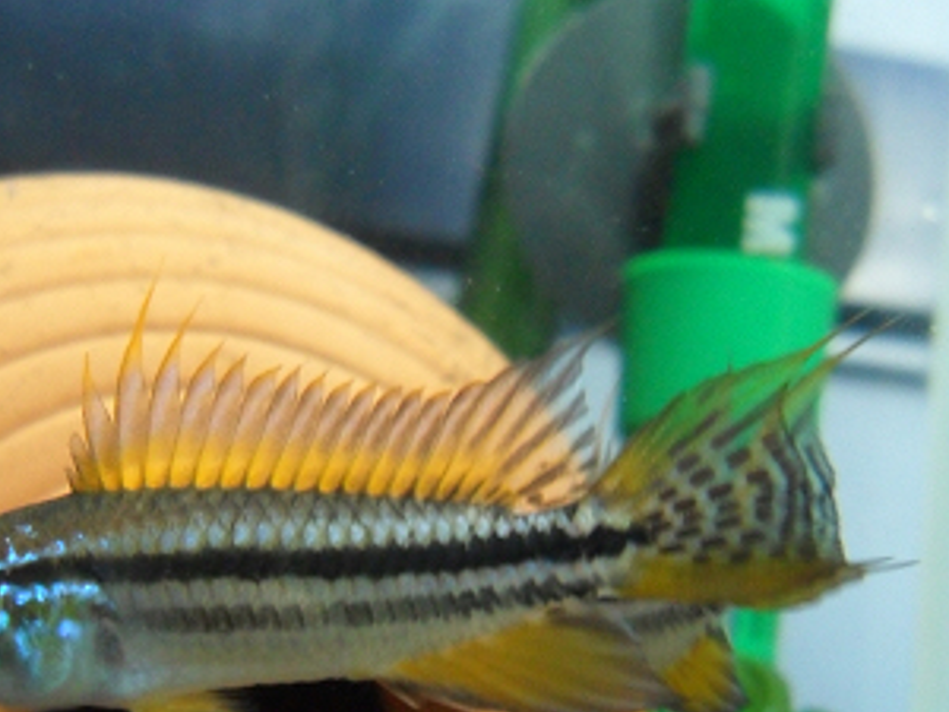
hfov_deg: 30.7
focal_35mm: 63
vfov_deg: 23.1
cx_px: 547
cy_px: 527
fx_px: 1727
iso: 400
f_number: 3.5
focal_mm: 4.9
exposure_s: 1/6
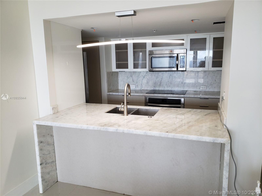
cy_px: 98
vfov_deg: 53.1
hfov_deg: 67.3
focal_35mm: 26
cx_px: 131
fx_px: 197
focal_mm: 4.3
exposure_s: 1/60
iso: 100
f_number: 2.4
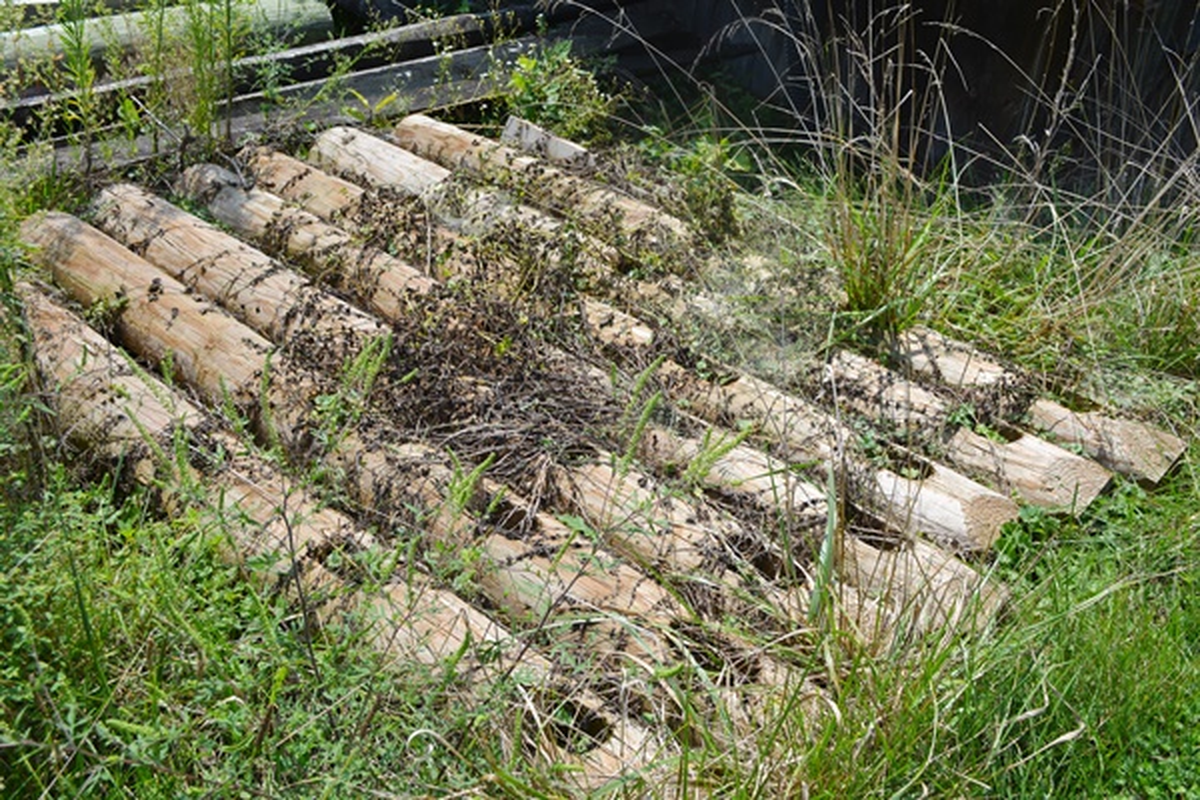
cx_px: 600
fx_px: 1200
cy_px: 400
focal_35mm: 36
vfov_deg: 36.9
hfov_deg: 53.1
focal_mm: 24
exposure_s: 1/250
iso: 110
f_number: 8
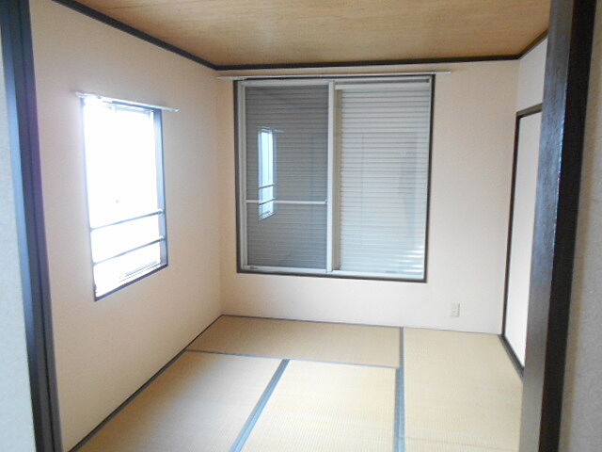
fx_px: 452
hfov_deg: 67.3
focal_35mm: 26
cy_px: 226
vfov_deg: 53.1
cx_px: 301
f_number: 3.2
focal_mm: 4.6
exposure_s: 1/15
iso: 400
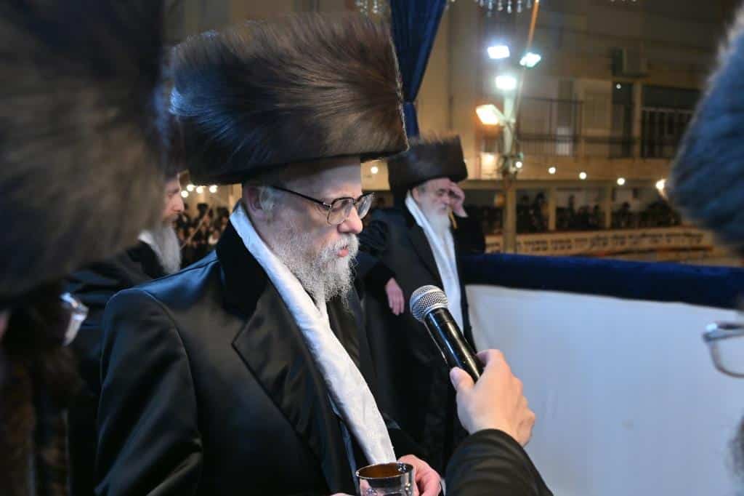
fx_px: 744
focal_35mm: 36
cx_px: 372
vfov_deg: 36.8
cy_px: 248
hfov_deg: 53.1
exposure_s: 1/125
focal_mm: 24
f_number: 4
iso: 320
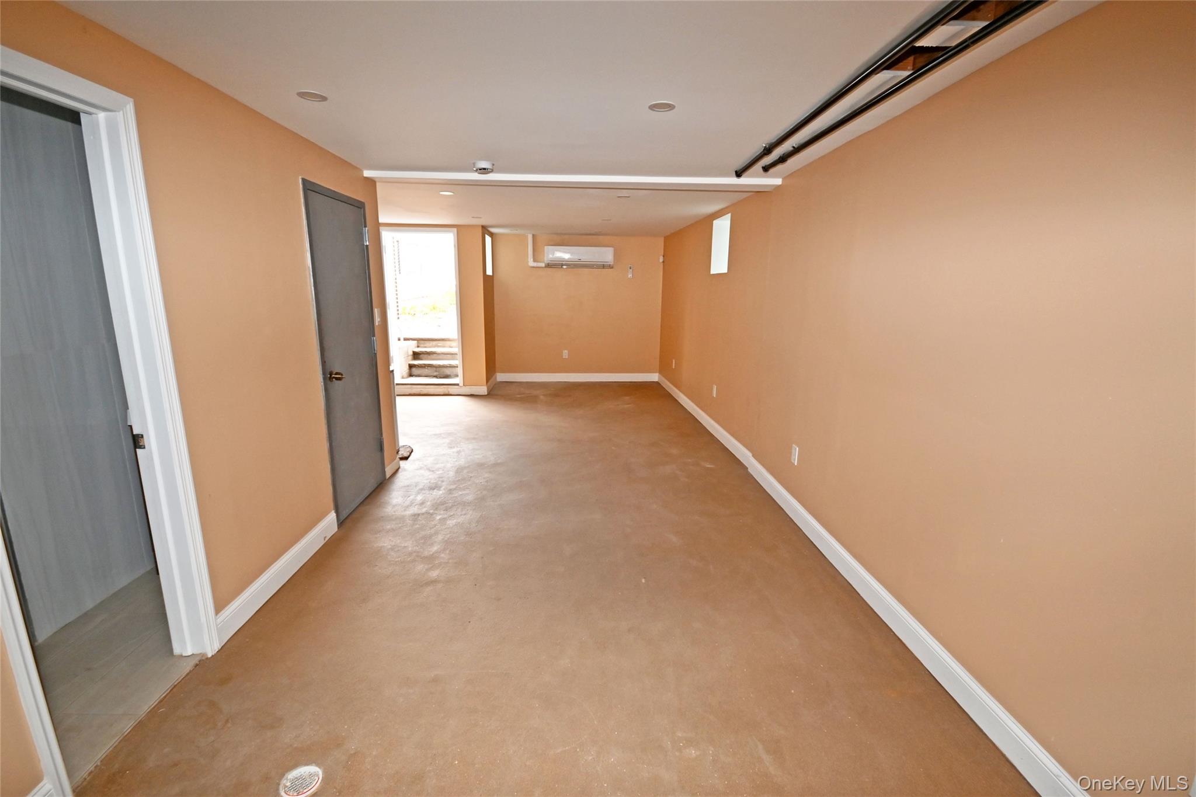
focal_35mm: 15
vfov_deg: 77.3
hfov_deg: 100.4
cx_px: 598
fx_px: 498
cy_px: 398
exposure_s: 1/60
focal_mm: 10
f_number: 4
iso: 360
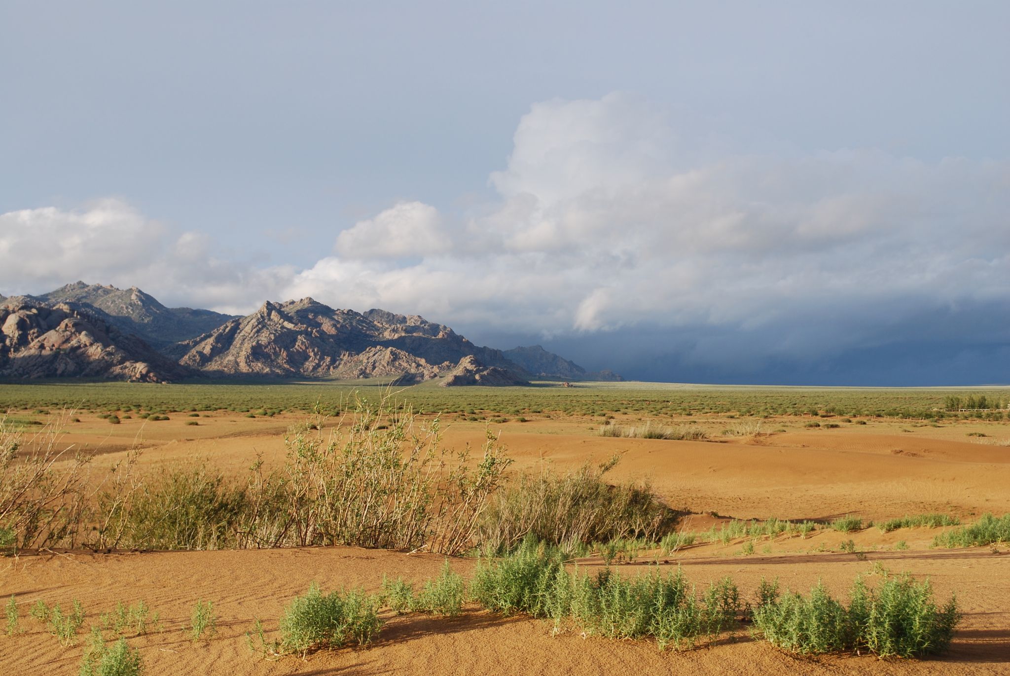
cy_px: 338
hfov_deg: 36.8
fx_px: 1517
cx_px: 505
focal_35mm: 54
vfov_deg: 25.1
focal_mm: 36
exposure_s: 1/100
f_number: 9
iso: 100
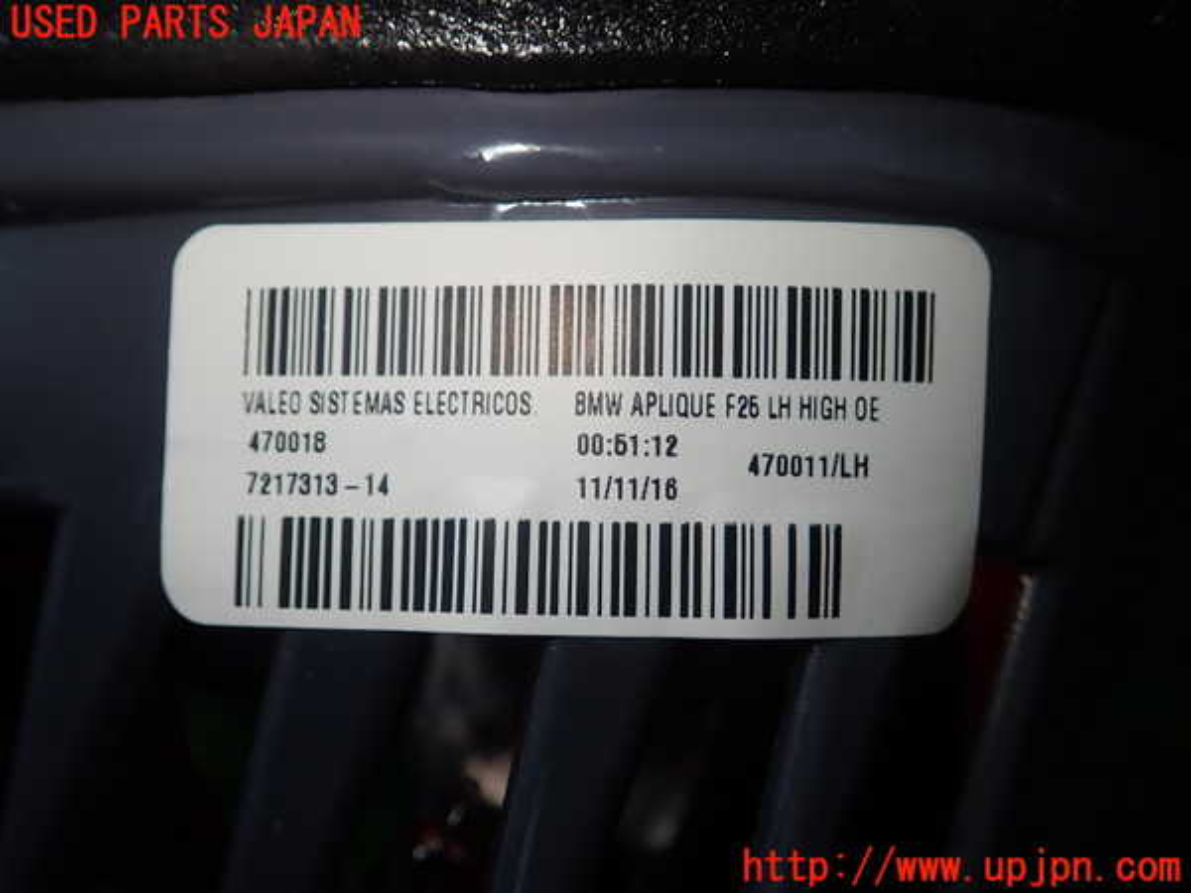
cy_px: 446
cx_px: 596
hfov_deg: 60.0
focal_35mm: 30
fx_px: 1032
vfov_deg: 46.8
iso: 100
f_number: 2.3
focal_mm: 5.5
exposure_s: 1/250
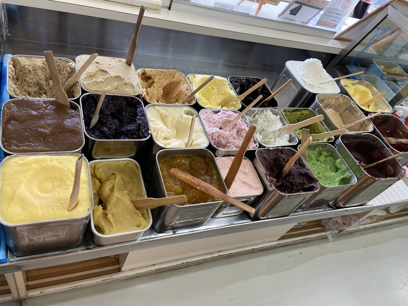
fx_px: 306
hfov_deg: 67.3
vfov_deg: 53.1
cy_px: 153
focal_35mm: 26
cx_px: 204
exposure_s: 1/115
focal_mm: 4.25
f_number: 1.8
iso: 125
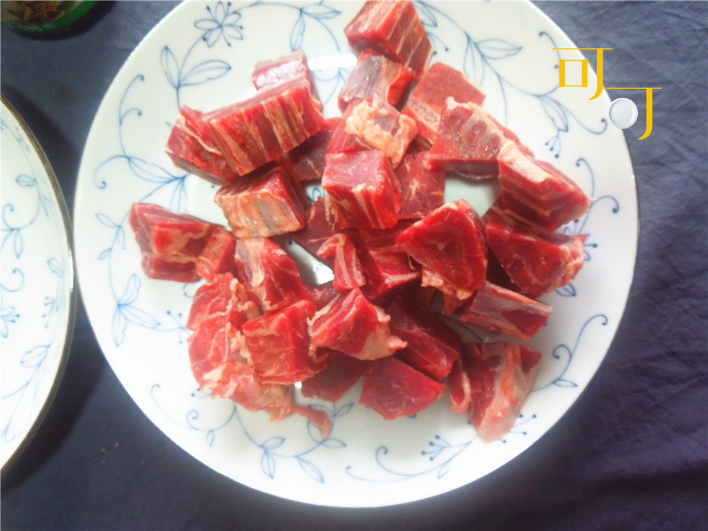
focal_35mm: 25
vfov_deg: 54.9
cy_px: 266
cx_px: 354
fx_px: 511
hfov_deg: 69.4
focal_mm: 4.5
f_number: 3.3
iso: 400
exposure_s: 1/20
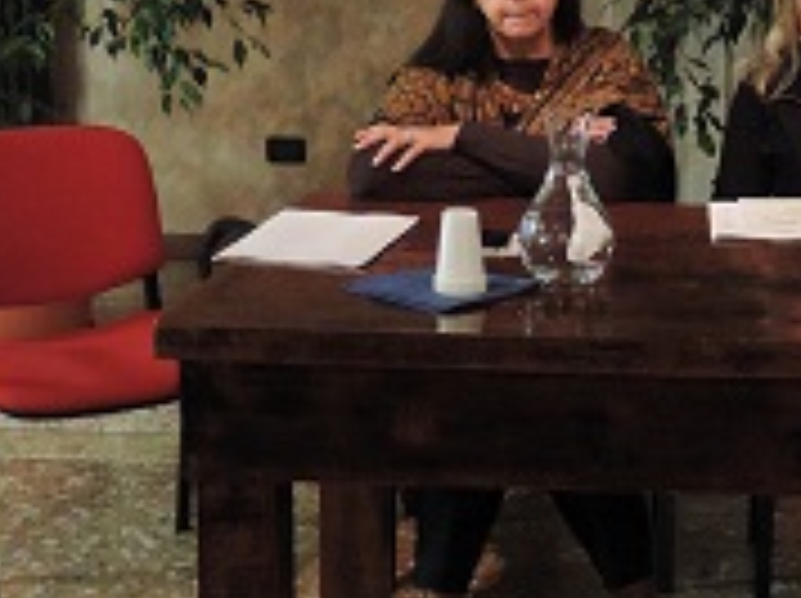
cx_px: 792
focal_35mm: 89
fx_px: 2057
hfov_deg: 21.3
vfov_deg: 16.5
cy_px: 193
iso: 1600
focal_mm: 7.6
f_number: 3.4
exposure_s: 1/30
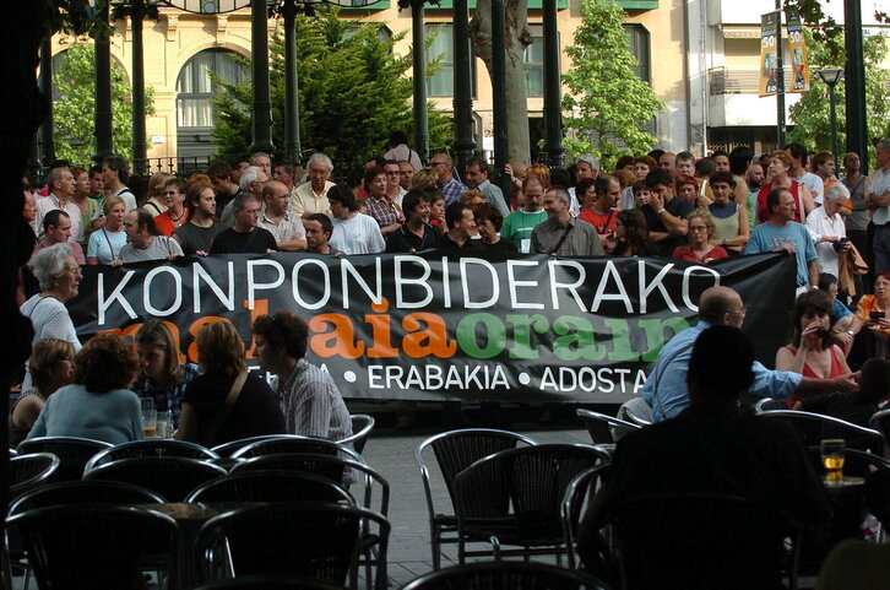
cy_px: 295
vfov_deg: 12.1
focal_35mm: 112
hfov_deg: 18.2
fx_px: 2776
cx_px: 445
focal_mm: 75
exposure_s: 1/125
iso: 200
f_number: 6
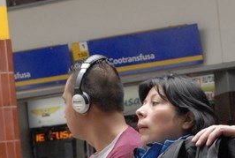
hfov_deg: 12.9
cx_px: 209
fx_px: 1028
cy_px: 186
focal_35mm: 157
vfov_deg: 8.7
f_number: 5.6
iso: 1000
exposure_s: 1/250
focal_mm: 32
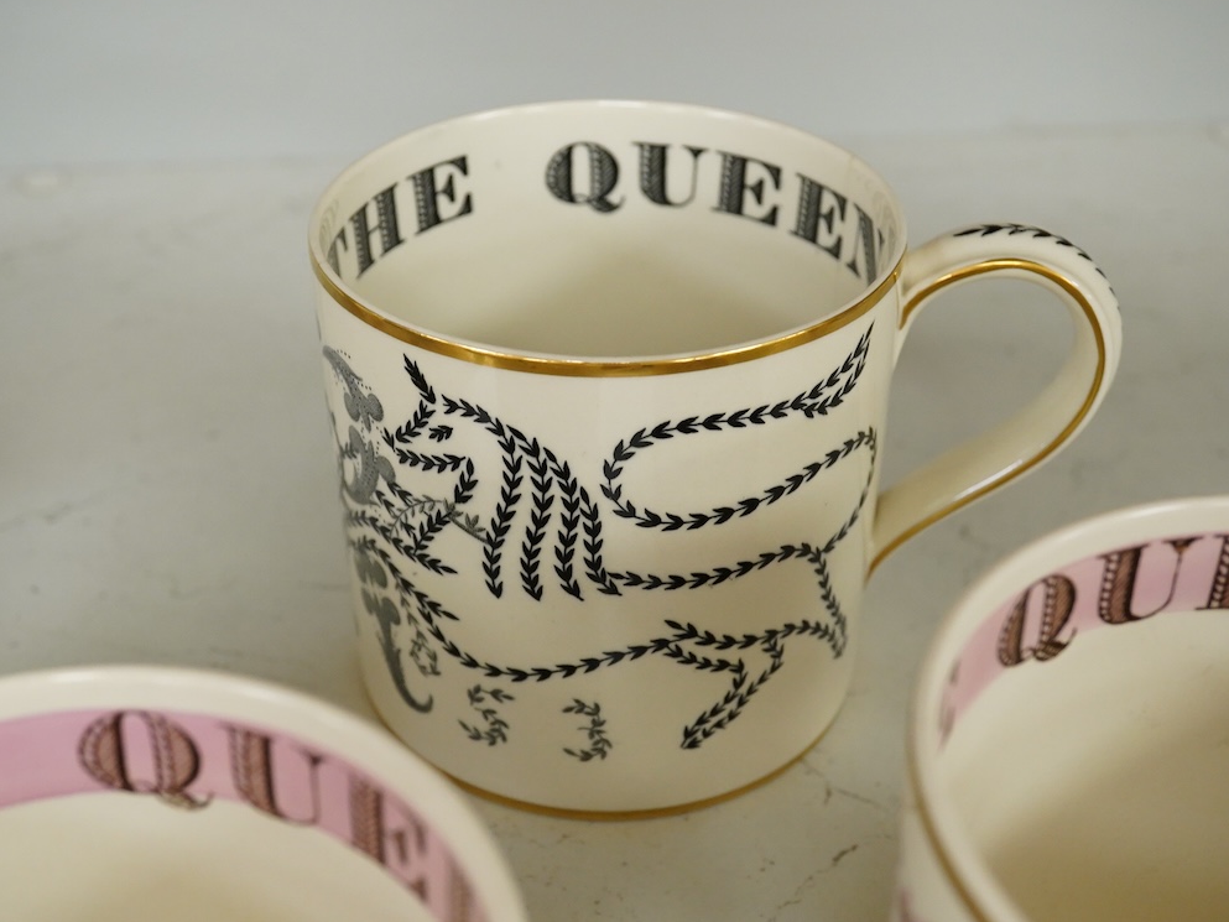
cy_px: 460
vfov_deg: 29.7
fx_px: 1740
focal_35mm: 49
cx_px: 590
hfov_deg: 38.9
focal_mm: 30
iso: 2500
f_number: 8
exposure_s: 1/160
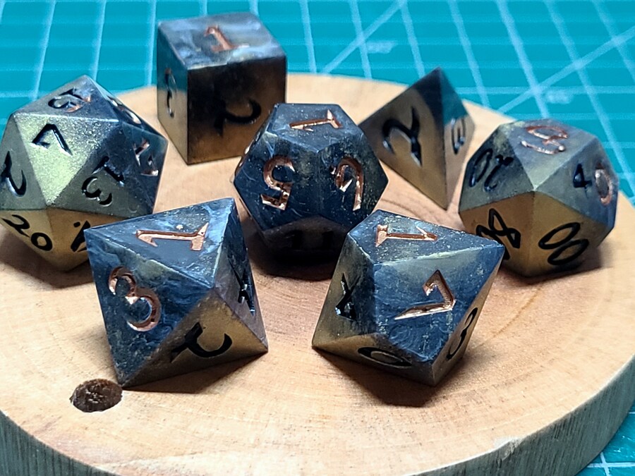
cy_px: 238
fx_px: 477
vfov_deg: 53.1
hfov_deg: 67.3
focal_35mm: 26
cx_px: 318
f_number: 1.8
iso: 320
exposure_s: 1/40
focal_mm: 5.4
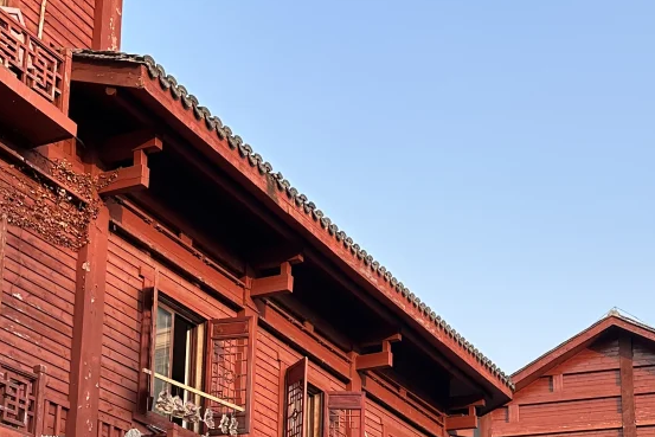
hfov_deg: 30.9
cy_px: 451
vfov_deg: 20.2
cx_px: 345
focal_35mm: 65
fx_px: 1183
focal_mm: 6.86
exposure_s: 1/1009
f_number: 1.78
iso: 80
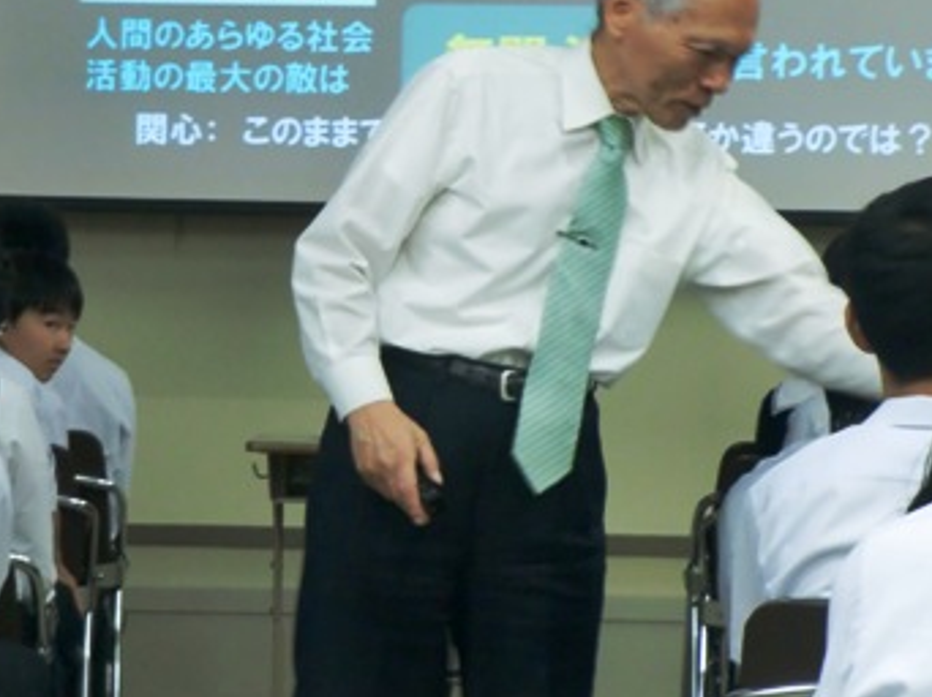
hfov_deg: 10.4
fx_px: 5112
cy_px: 250
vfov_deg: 7.8
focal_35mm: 190
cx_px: 480
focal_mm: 25.9
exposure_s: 1/25
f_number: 4.6
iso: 400
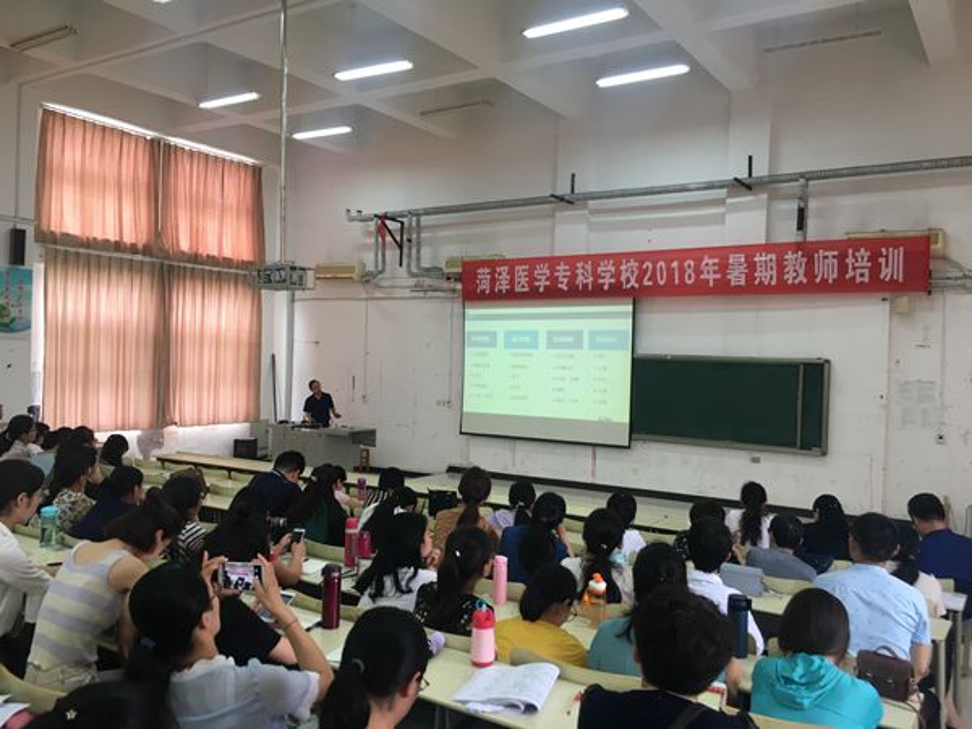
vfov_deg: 48.2
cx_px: 486
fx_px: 814
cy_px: 364
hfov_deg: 61.7
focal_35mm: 29
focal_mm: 4.15
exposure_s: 1/33
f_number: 2.2
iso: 80
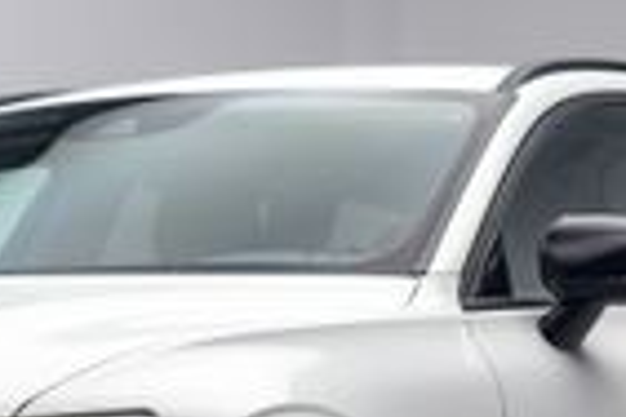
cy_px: 375
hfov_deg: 11.6
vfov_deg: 7.7
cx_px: 115
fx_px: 3078
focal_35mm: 177
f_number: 4
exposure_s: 1/13
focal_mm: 50
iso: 100
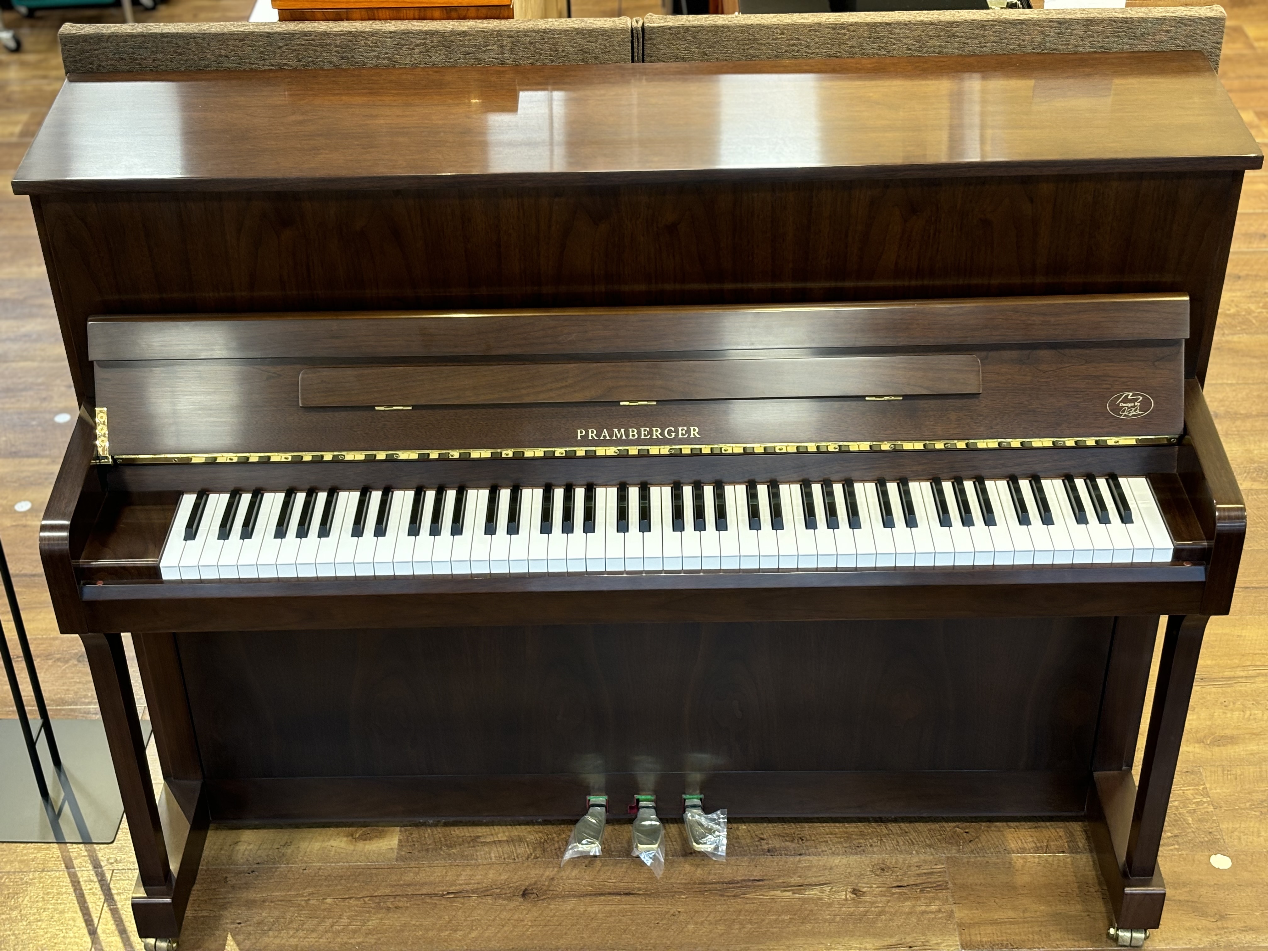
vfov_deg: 28.0
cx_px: 634
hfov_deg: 36.8
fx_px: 1905
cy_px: 476
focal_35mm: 52
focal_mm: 5.96
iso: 80
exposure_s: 1/50
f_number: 1.6
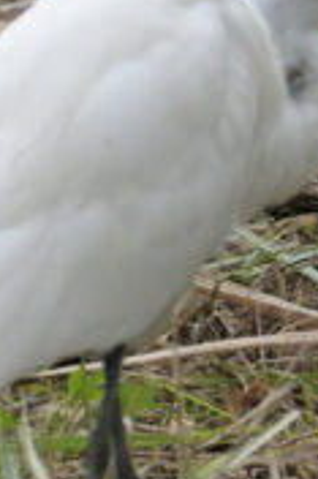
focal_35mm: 1840
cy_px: -885
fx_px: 24426
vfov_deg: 1.1
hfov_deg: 0.7
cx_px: -52
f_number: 7.1
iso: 3200
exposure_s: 1/1600
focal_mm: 180
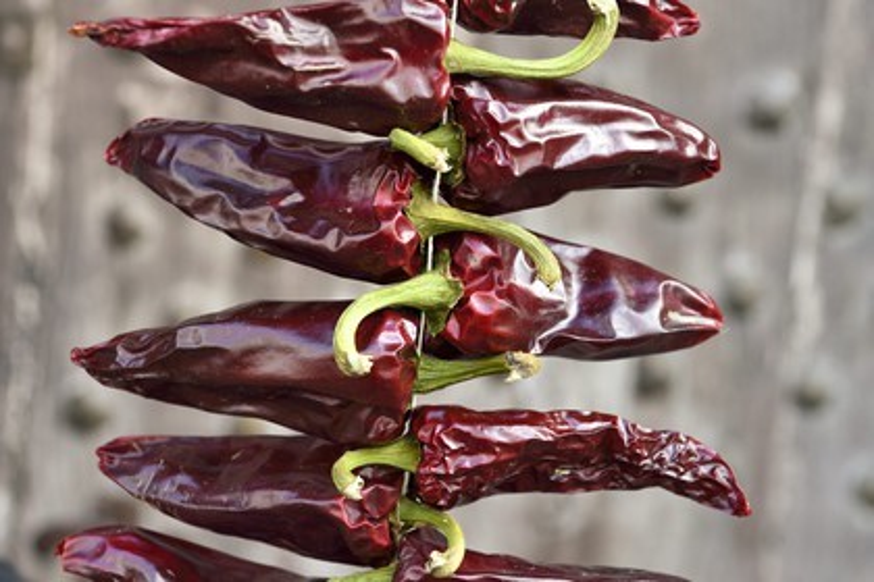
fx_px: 1699
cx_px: 437
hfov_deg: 28.8
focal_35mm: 70
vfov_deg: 19.5
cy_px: 291
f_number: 8
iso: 800
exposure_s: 1/80
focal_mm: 70
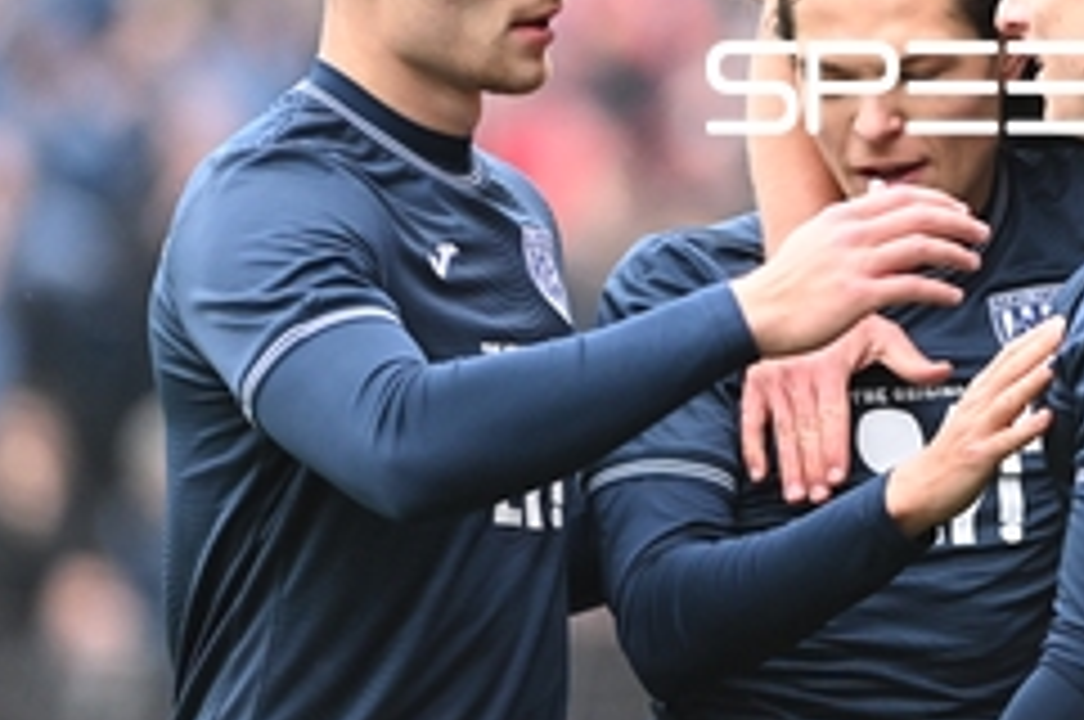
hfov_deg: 2.8
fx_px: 22493
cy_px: 90
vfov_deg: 1.8
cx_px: 1156
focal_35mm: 748
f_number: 2.8
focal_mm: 300
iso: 5000
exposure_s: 1/2000
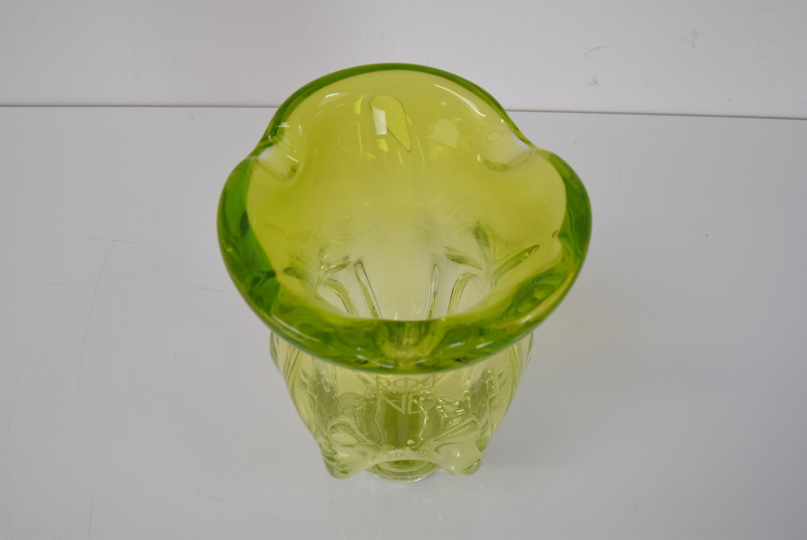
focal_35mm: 30
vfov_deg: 43.7
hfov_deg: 61.9
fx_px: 673
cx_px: 404
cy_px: 270
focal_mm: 20
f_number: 9
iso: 1600
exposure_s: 1/320
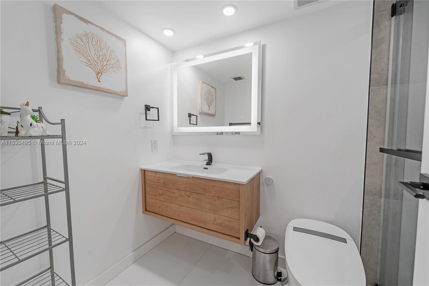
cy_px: 143
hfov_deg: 104.3
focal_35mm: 14
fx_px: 167
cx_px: 214
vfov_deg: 81.2
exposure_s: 1/10
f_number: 8
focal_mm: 14
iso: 100
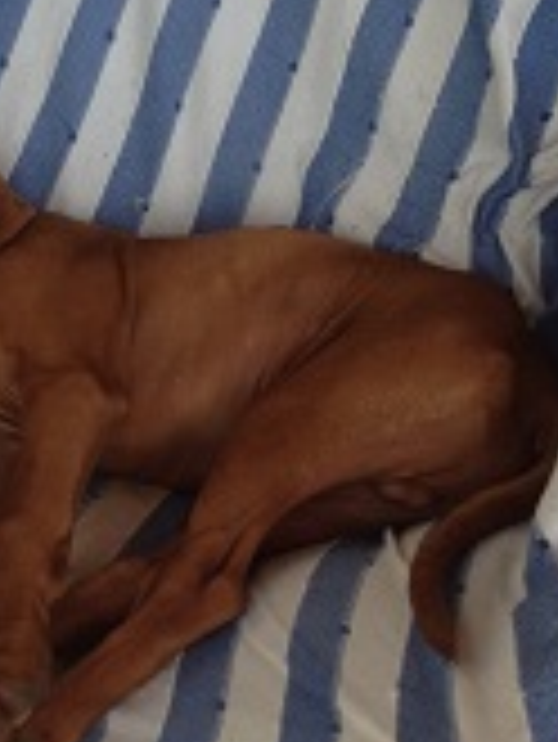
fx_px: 1825
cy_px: 418
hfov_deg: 17.3
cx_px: 166
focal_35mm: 85
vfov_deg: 23.0
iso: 50
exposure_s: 1/400
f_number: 2.4
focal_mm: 4.28
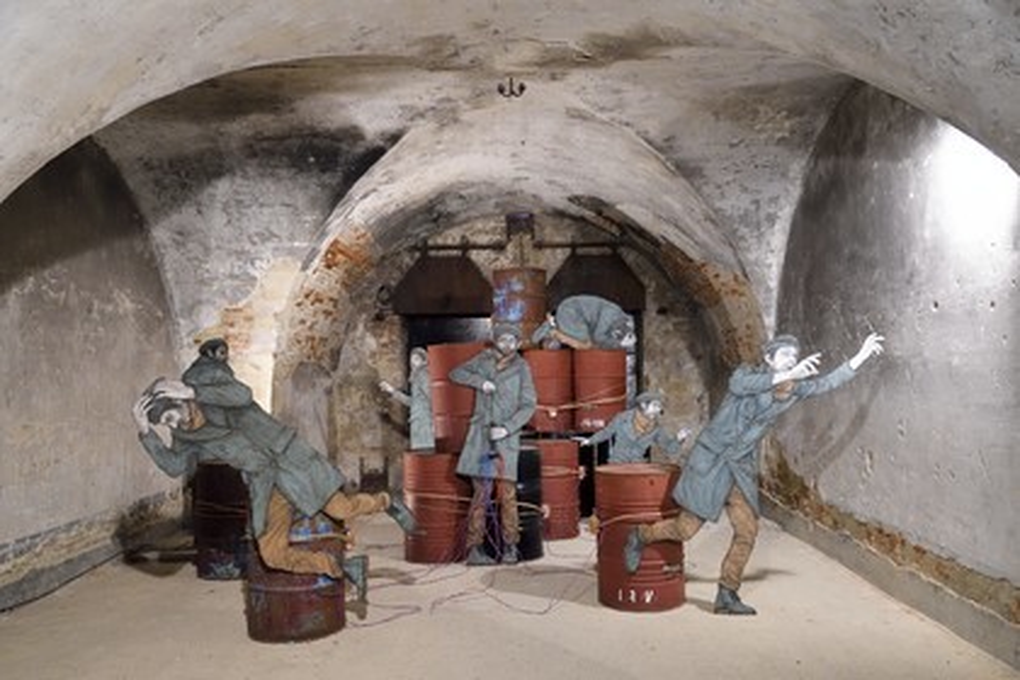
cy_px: 340
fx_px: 850
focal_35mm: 30
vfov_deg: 43.6
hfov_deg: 61.9
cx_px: 510
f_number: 8
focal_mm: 30
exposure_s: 1/25
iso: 3200
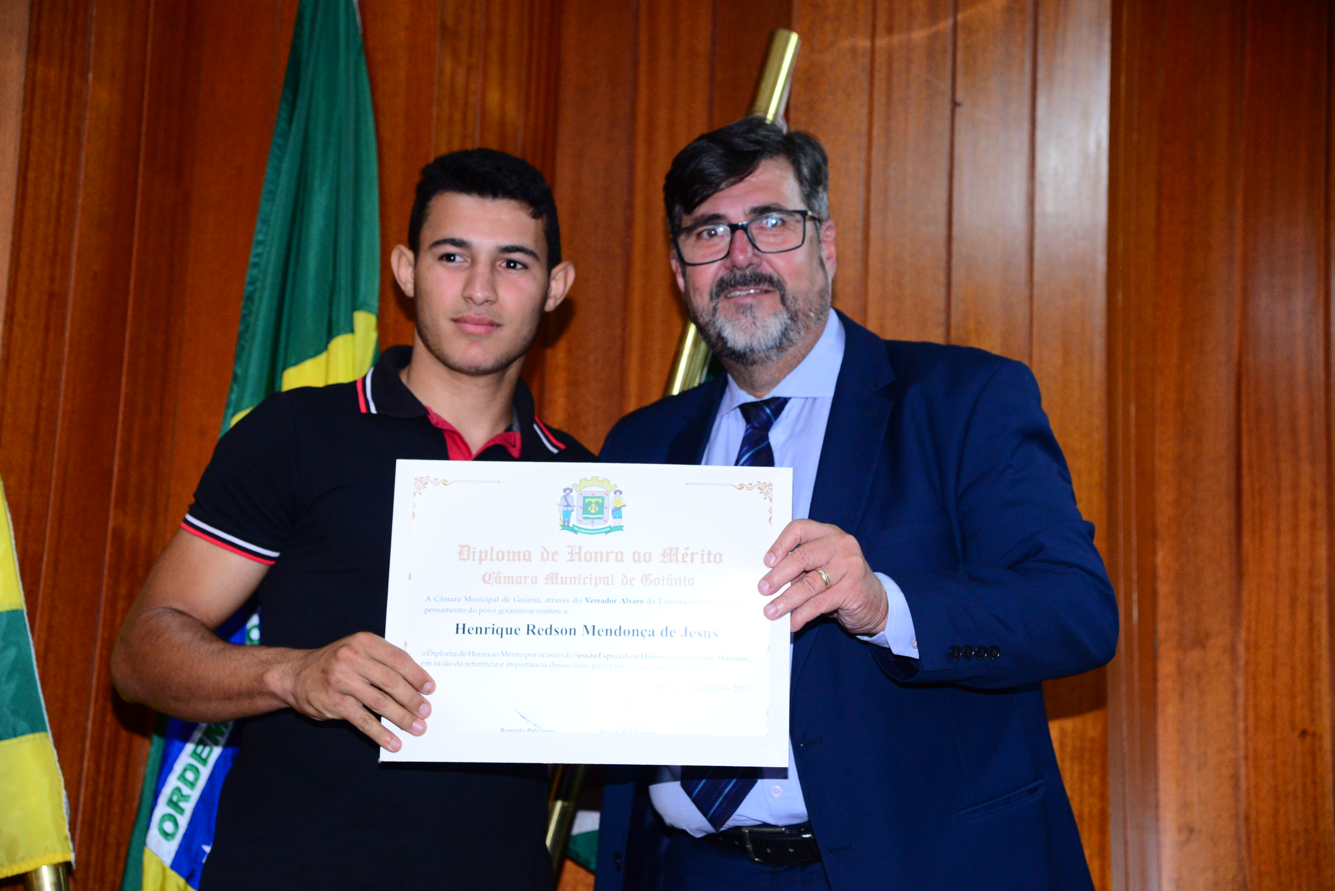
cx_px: 668
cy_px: 446
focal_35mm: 65
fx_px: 2411
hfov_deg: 30.9
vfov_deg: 20.9
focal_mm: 65
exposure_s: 1/125
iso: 2500
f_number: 4.5
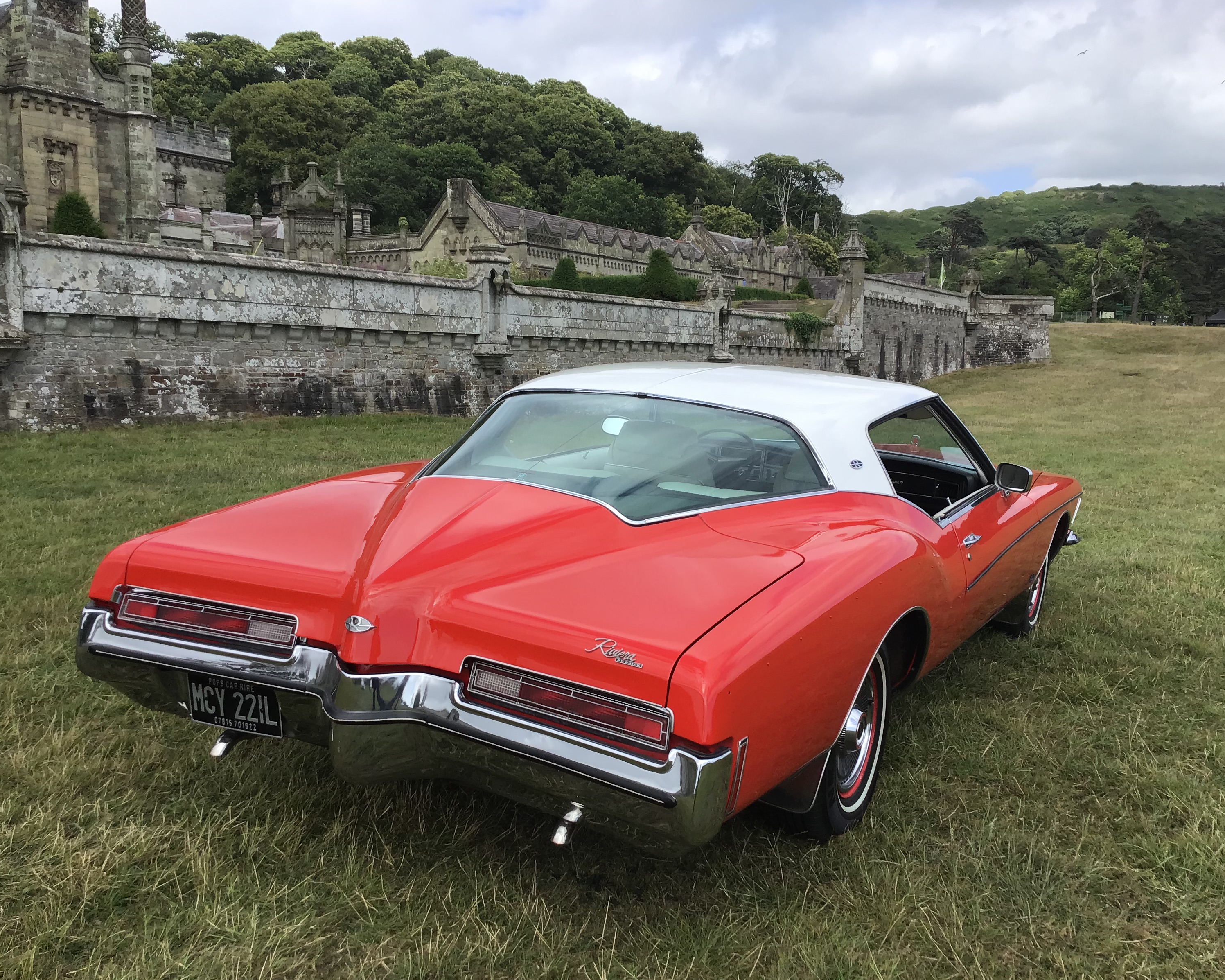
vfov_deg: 44.5
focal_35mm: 33
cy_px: 497
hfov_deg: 54.2
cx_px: 652
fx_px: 1196
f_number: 2.4
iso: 25
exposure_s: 1/947
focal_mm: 3.3
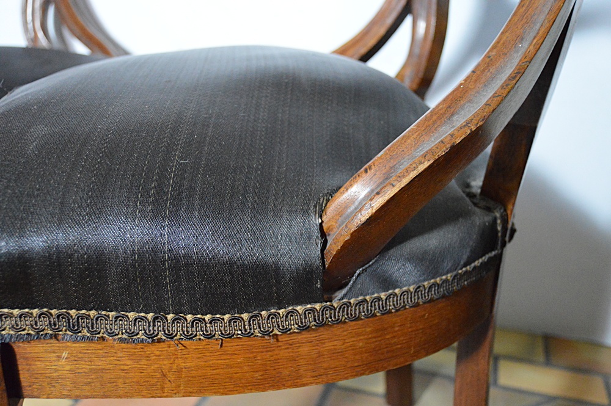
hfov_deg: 55.1
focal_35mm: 34
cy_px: 203
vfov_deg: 38.3
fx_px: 585
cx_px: 306
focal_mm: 23
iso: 3200
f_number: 3.8
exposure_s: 1/60
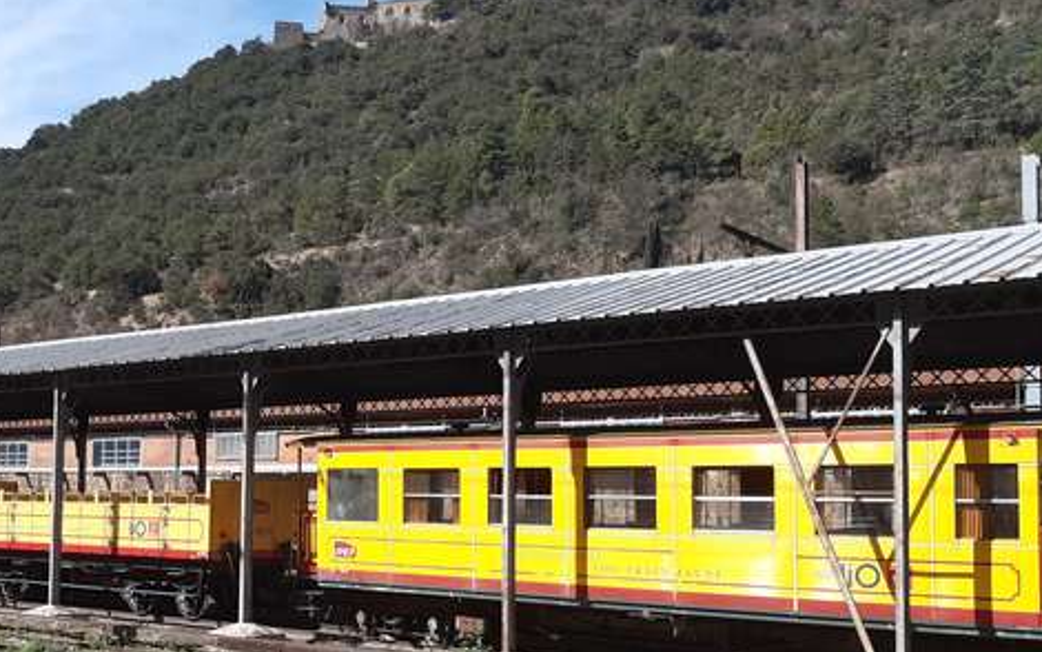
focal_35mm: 45
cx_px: 306
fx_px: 1278
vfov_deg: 28.4
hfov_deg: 43.4
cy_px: 446
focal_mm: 3.92
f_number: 1.7
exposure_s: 1/1462
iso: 40
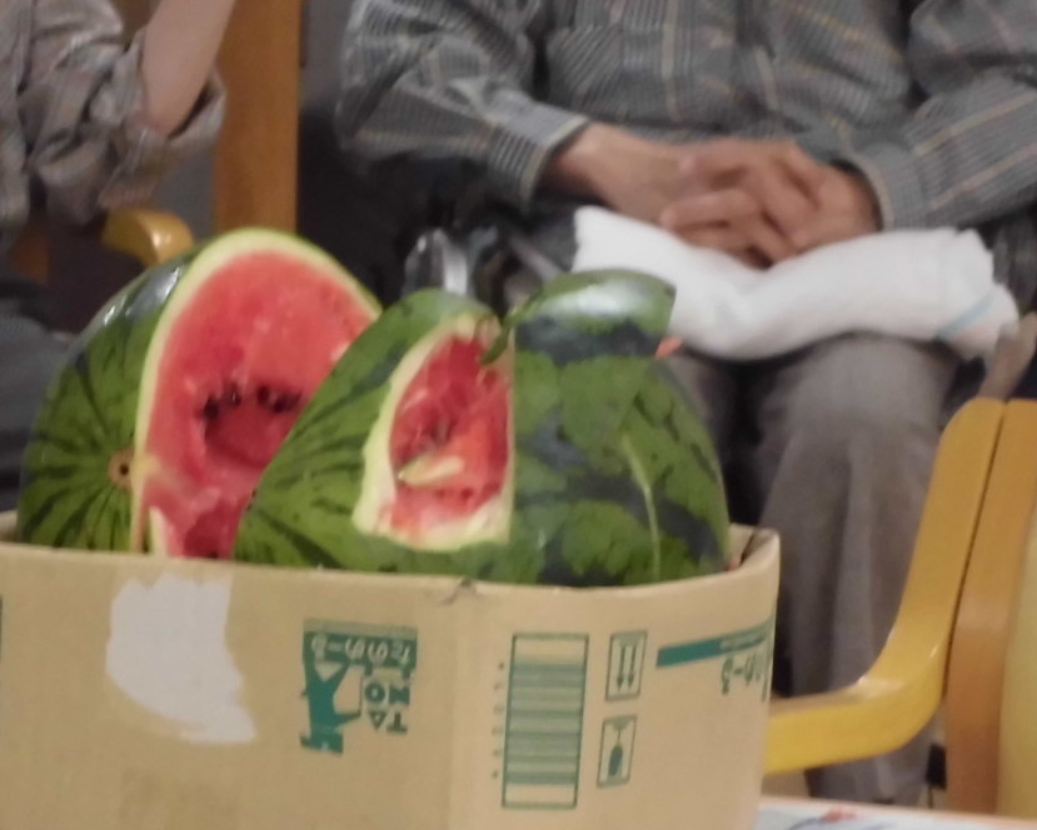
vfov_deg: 4.6
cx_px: 385
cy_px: 571
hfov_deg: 5.8
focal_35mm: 335
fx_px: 10286
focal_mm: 24.8
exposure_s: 1/40
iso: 400
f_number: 6.2
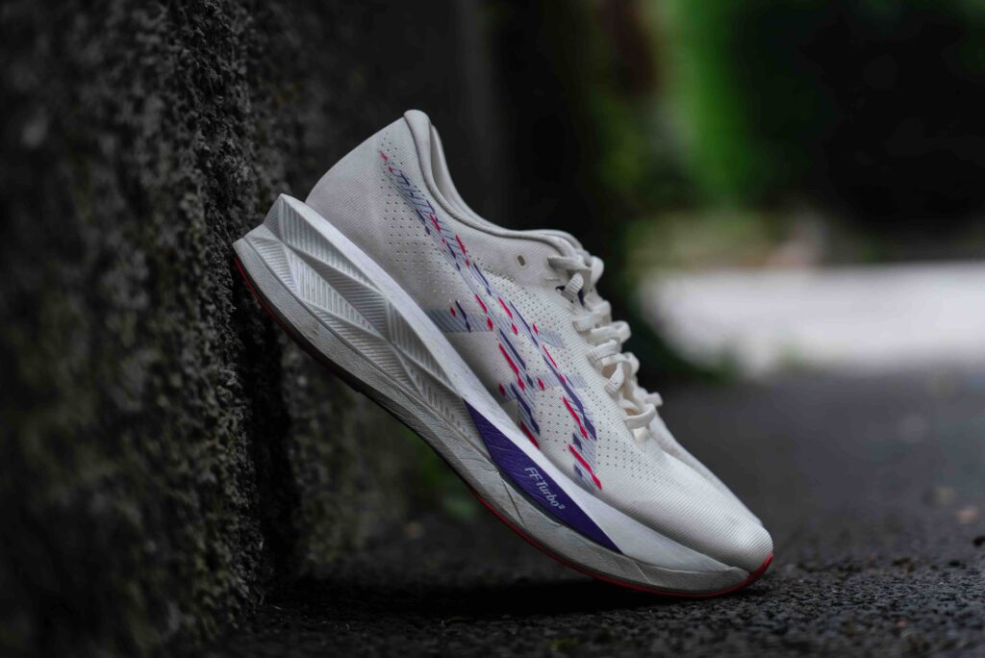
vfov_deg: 13.4
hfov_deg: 20.0
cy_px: 329
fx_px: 2792
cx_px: 492
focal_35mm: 102
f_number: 4
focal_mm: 102
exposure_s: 1/2000
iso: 1000
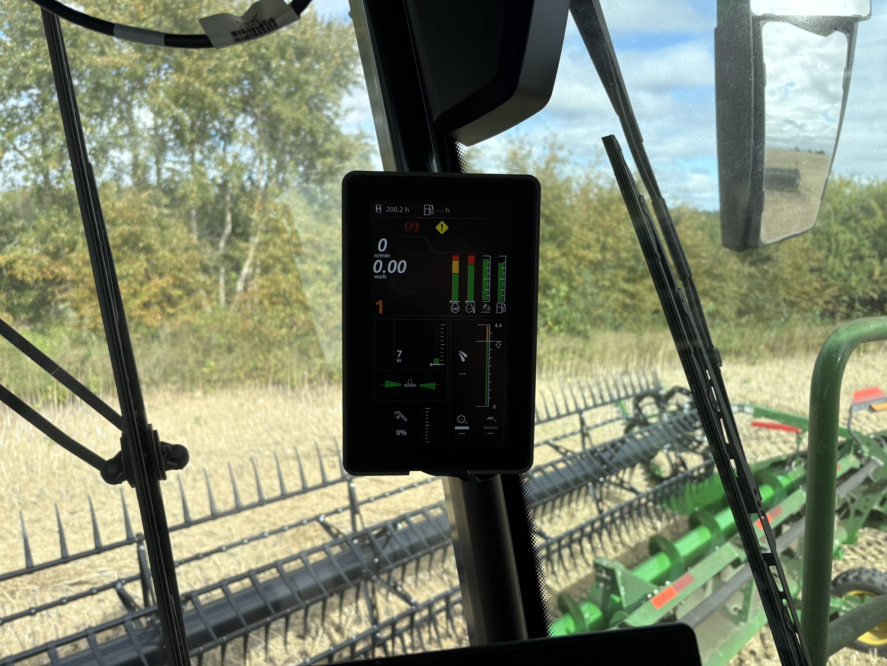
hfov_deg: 67.3
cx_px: 444
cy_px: 333
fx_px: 666
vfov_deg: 53.1
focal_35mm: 26
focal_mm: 5.96
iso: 50
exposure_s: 1/1420
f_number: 1.6
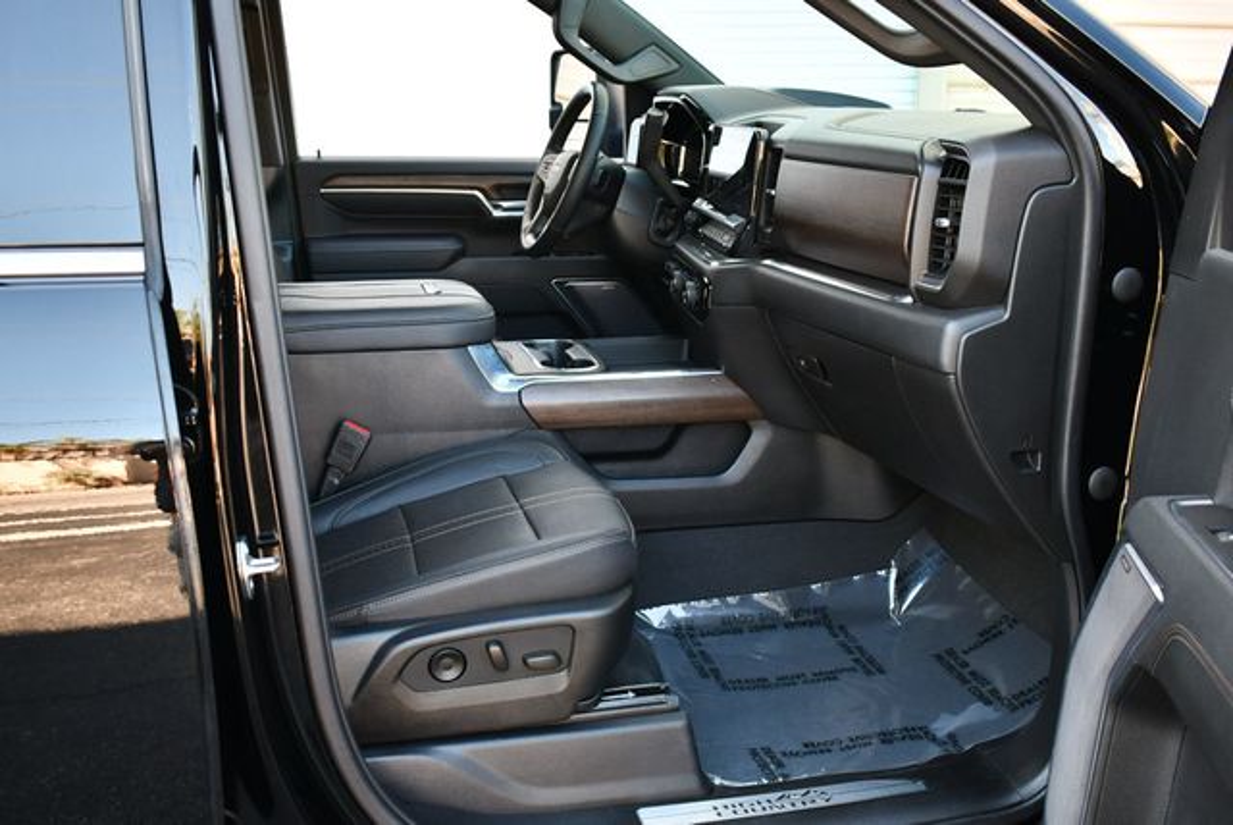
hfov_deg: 53.1
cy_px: 412
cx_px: 616
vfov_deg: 36.9
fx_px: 1234
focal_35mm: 36
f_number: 3.5
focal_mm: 18
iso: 720
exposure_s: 1/250
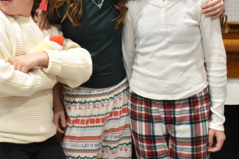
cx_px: 50
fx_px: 524
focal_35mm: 79
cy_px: 36
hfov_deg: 25.3
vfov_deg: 17.2
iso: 6400
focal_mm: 26
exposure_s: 1/400
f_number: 4.5
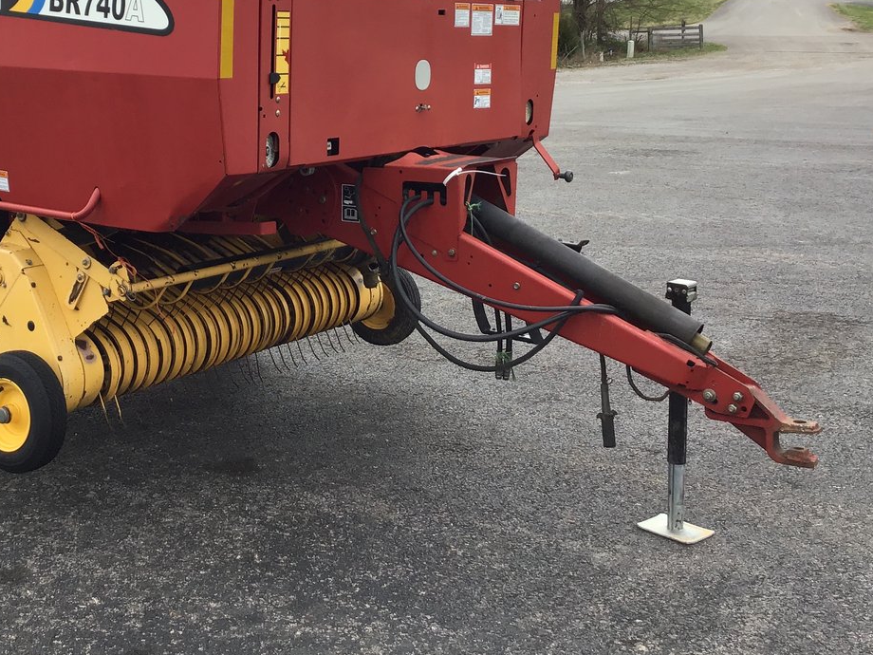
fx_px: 1286
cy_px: 135
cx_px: 264
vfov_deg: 28.0
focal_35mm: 51
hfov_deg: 36.9
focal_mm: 3.3
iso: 25
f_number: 2.4
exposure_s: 1/214
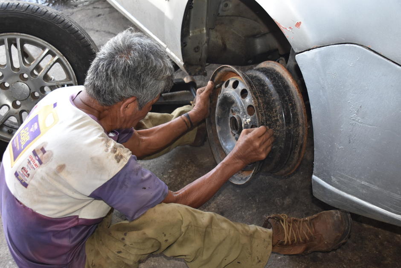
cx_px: 200
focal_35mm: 45
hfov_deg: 43.6
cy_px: 134
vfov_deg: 29.9
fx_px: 501
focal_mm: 30
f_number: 4
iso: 400
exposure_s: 1/125
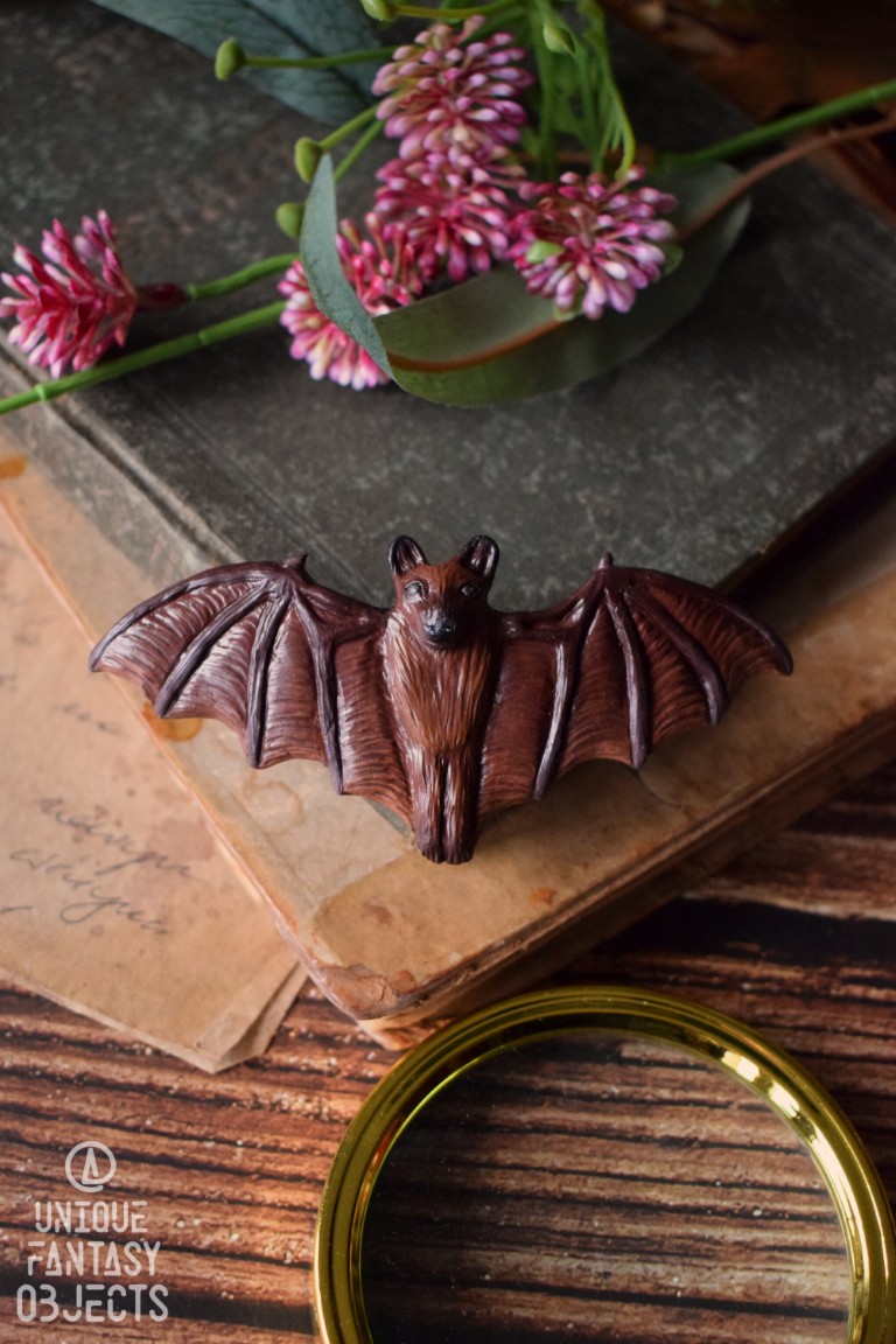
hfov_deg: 25.8
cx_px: 448
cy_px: 672
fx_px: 1960
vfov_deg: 37.9
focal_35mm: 52
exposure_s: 1/60
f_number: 4.5
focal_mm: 35
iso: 4500
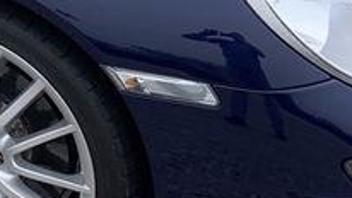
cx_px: -174
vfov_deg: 8.5
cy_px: -56
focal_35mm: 141
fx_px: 1316
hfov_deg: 14.2
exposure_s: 1/1282
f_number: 1.8
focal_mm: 4.25
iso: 25
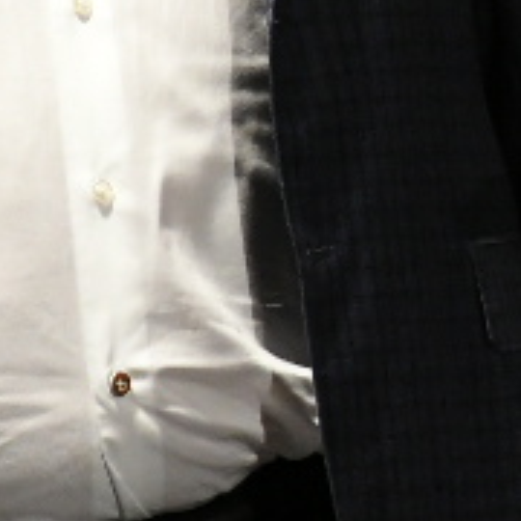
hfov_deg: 1.1
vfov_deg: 1.1
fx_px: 26087
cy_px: -483
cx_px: 1447
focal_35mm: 1532
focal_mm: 200
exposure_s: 1/400
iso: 3200
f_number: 4
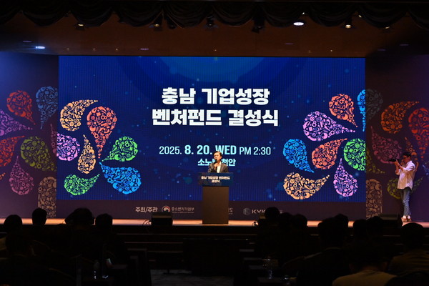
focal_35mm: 70
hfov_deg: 28.8
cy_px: 143
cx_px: 214
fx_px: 834
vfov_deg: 19.5
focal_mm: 70
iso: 2500
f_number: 10
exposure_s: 1/320
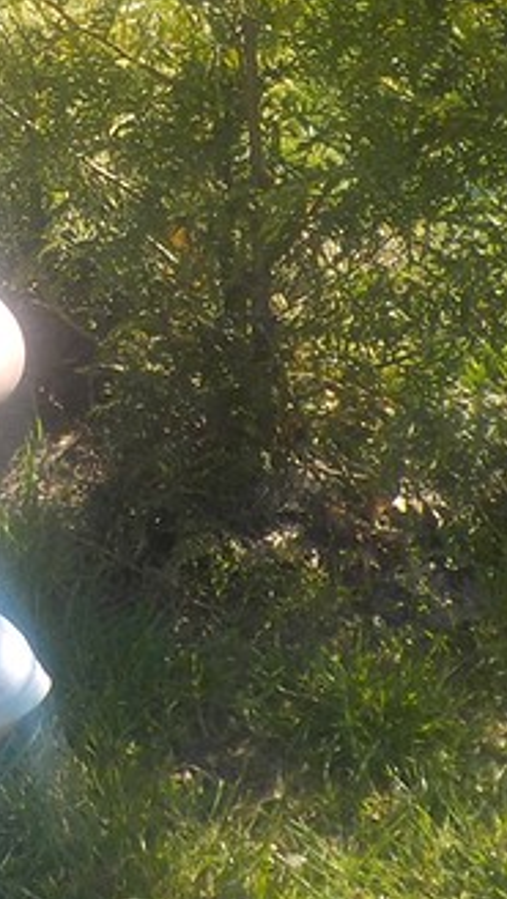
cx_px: -101
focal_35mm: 102
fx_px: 2433
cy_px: 112
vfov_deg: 20.6
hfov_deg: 11.7
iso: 125
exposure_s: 1/500
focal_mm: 4.1
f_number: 3.3
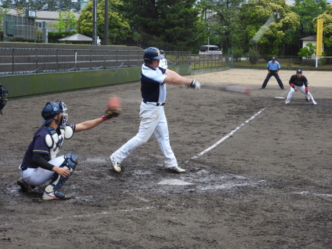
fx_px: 767
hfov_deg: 24.4
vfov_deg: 18.4
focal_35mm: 80
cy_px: 124
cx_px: 166
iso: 110
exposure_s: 1/60
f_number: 4.5
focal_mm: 14.3
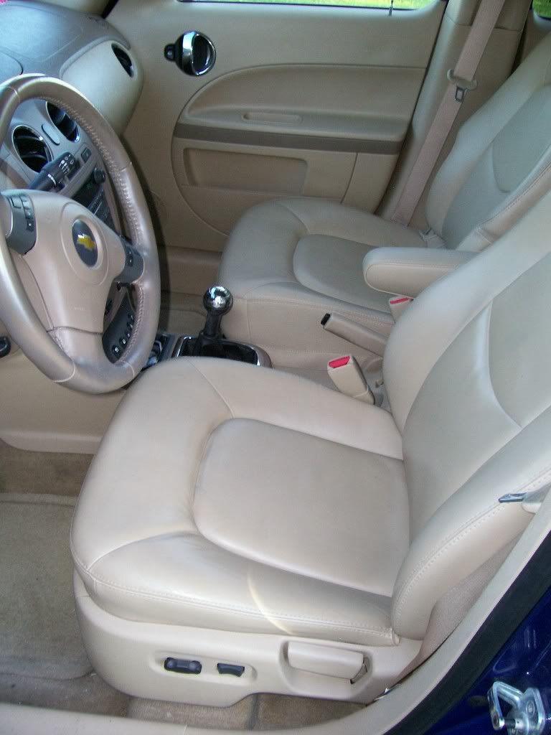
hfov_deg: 41.8
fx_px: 722
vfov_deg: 54.0
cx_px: 276
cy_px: 368
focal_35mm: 34
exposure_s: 1/112
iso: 140
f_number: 2.7
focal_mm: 5.6
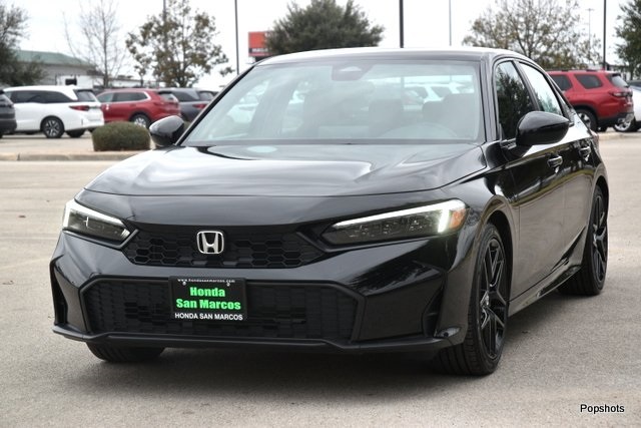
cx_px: 320
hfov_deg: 21.9
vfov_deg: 14.7
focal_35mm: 93
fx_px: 1656
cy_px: 214
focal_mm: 62
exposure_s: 1/500
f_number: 5.6
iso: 200
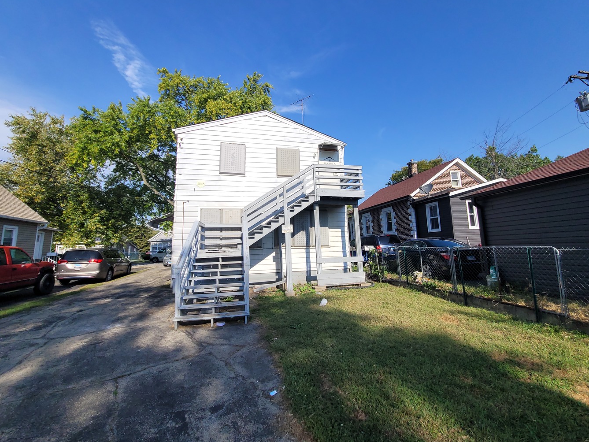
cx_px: 296
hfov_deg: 102.1
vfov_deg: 85.6
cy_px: 206
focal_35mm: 14
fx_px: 238
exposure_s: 1/1804
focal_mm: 2.2
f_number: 2.2
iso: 50
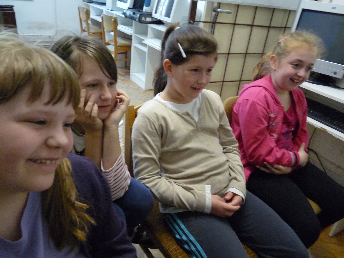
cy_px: 129
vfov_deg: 51.4
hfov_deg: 65.3
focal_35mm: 27
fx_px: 268
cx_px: 172
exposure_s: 1/25
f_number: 2.8
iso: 800
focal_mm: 4.8
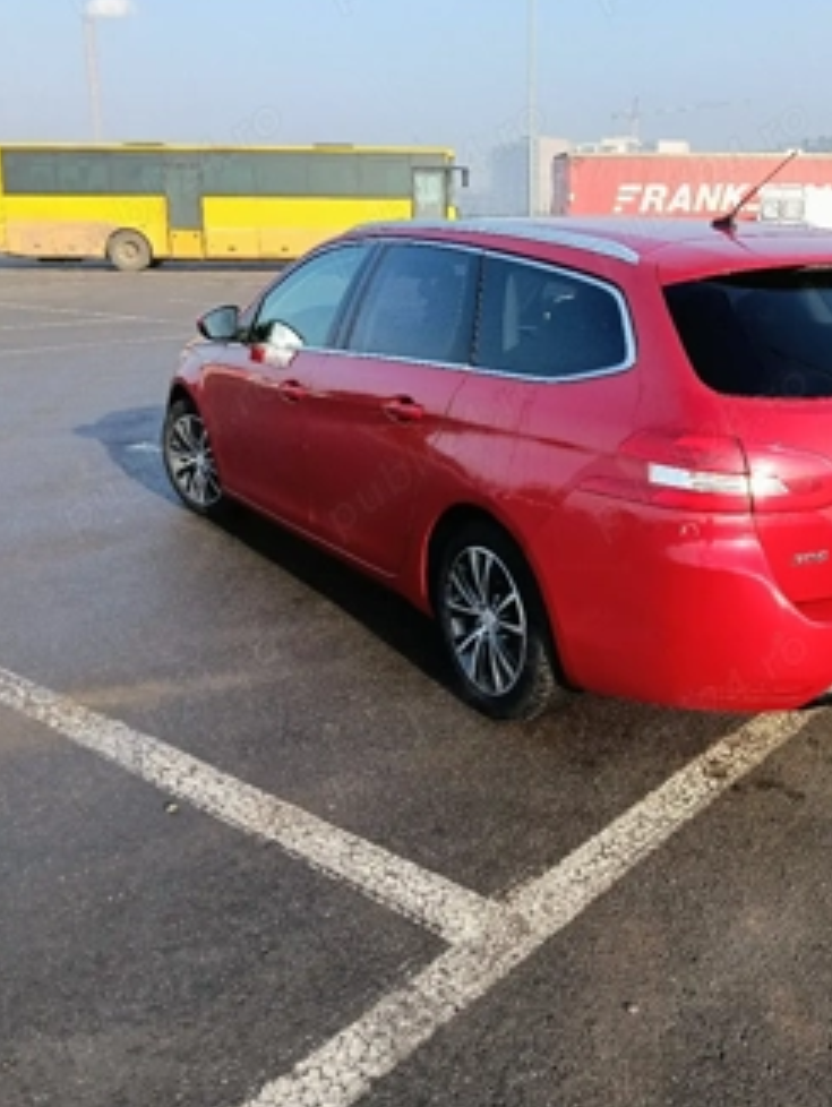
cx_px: 503
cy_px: 489
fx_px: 1056
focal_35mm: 33
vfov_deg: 55.2
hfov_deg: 42.8
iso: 50
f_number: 1.8
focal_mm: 3.98
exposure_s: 1/312
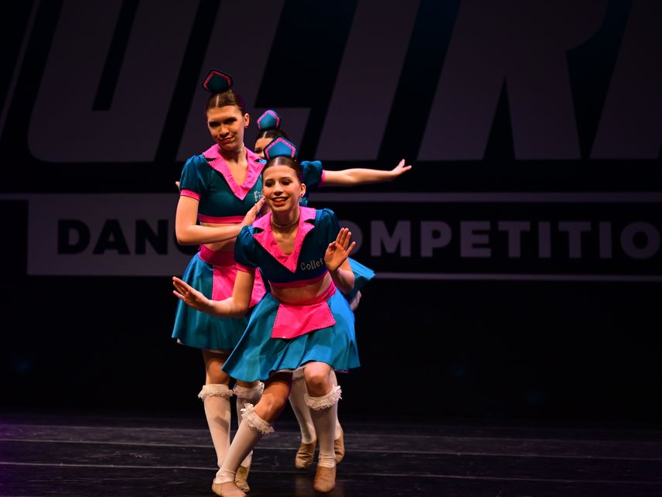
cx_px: 272
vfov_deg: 21.3
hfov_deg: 28.1
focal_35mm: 69
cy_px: 257
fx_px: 1320
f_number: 2.8
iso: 2000
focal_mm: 60
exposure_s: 1/1000
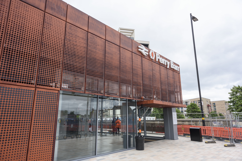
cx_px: 121
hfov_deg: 73.7
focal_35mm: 24
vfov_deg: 53.2
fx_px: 161
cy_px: 80
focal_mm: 24
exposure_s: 1/250
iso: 200
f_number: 5.6
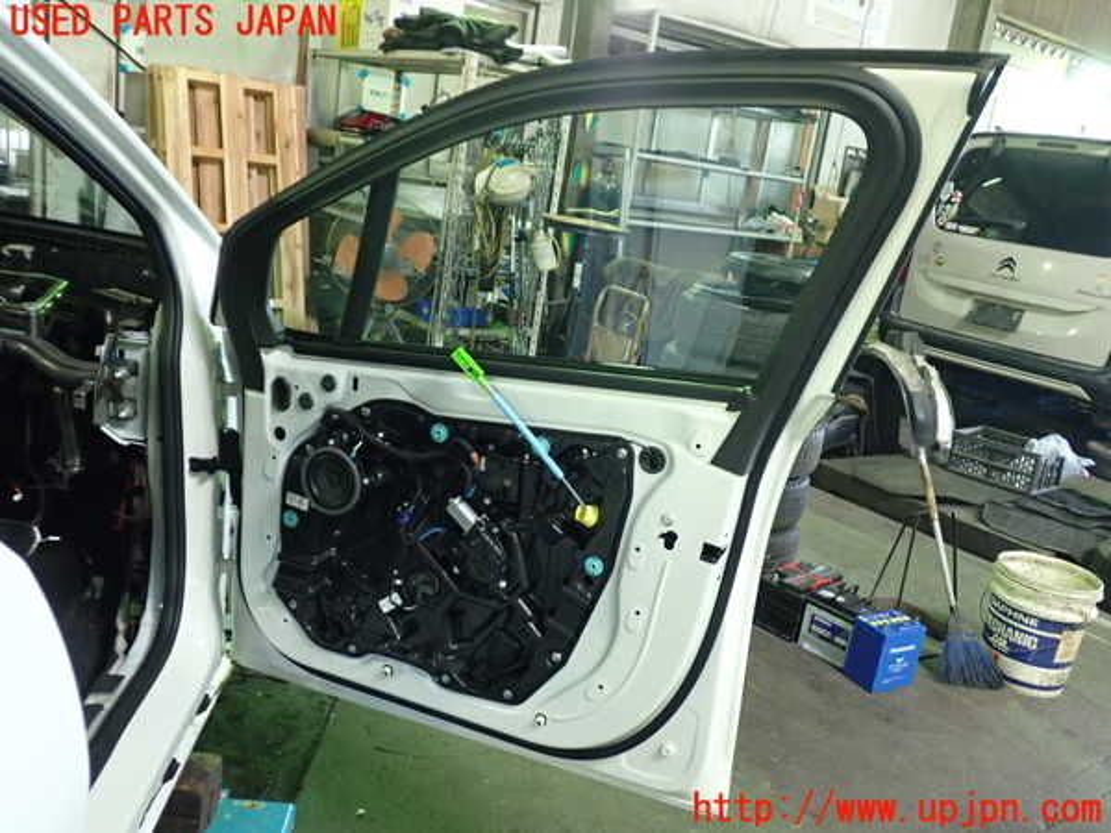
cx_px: 556
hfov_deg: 60.0
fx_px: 963
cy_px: 416
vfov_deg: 46.8
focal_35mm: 30
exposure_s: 1/30
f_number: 2.3
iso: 400
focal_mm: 5.4
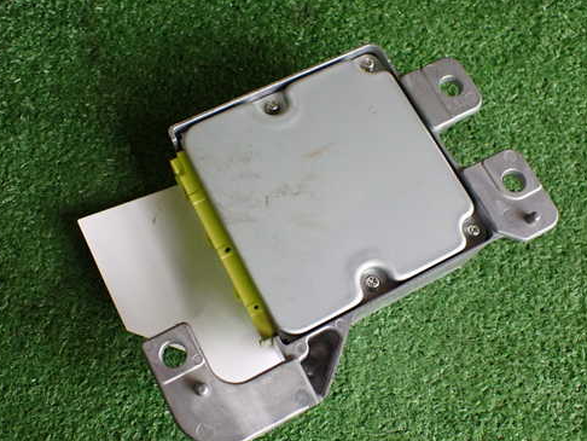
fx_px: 628
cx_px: 306
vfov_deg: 38.7
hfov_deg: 50.1
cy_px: 240
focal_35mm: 37
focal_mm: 5.4
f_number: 2.3
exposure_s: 1/100
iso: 800
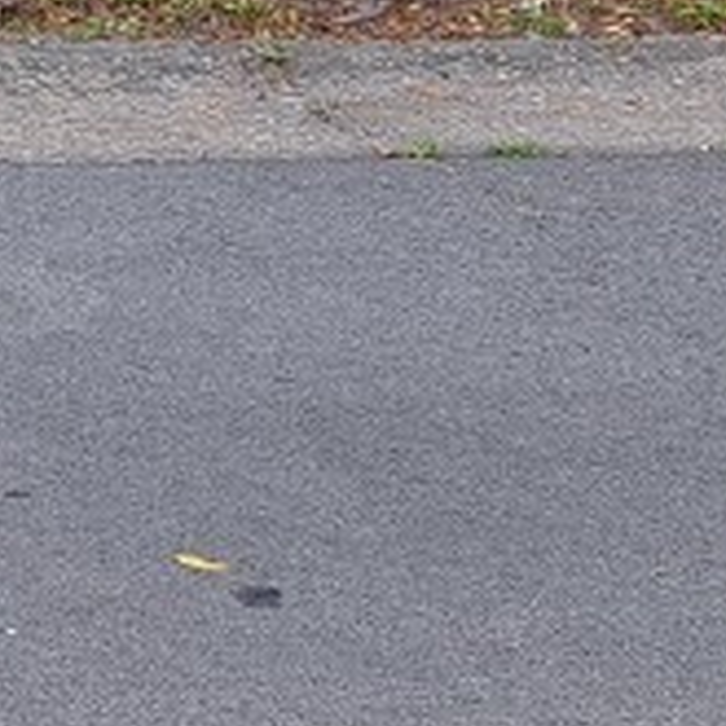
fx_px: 3132
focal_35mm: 132
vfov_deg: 12.0
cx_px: -686
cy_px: -660
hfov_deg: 11.9
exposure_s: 1/552
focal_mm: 5.23
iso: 50
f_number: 1.8
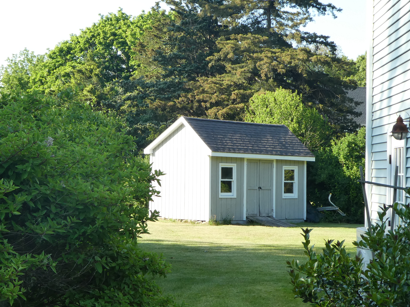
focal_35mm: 73
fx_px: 865
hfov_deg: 26.7
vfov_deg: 20.1
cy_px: 178
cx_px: 200
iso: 80
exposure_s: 1/160
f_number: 3.9
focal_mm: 7.8
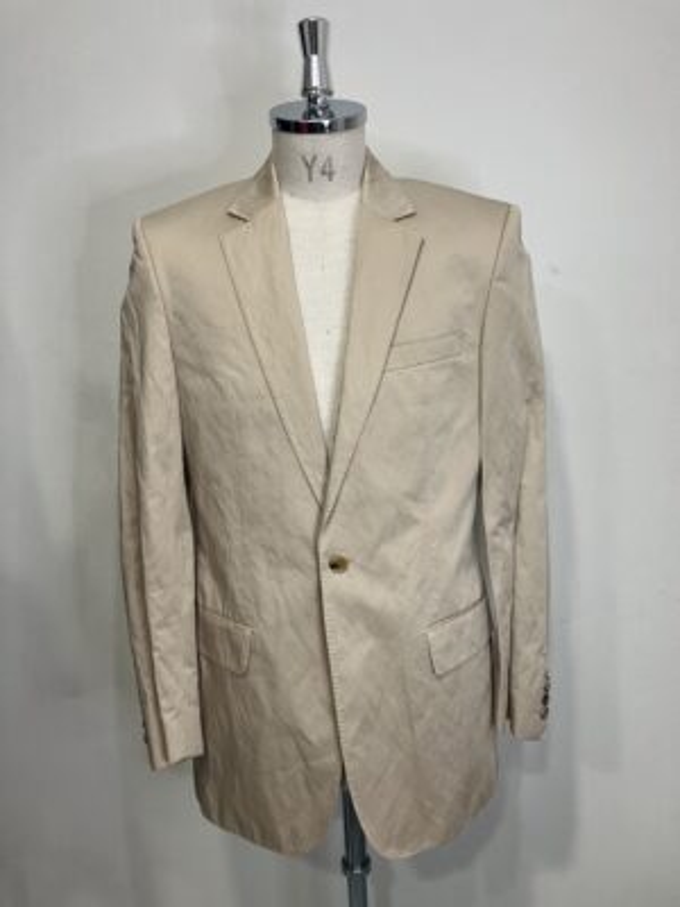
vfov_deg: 63.4
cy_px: 454
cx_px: 340
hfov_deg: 49.7
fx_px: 733
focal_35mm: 28
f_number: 1.8
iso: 64
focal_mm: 3.99
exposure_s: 1/50
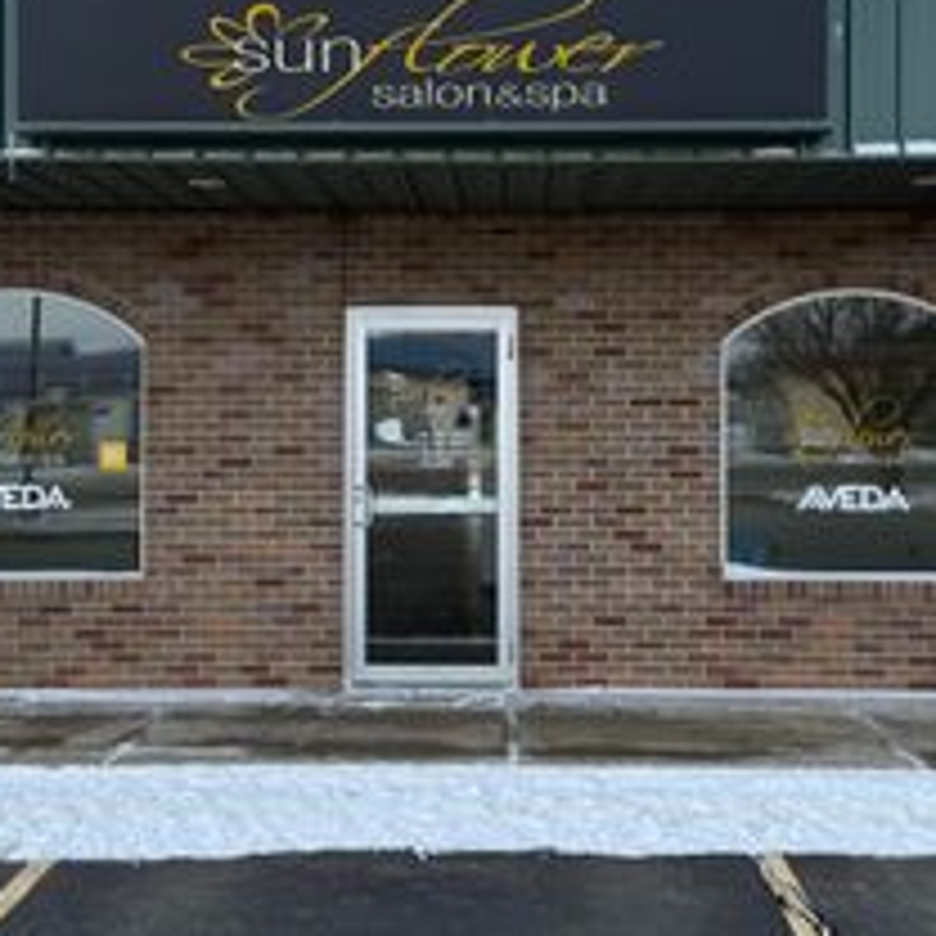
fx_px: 1560
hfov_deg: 33.4
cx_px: 486
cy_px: 380
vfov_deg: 33.3
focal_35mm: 51
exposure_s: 1/2611
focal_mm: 6.76
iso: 100
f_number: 1.78
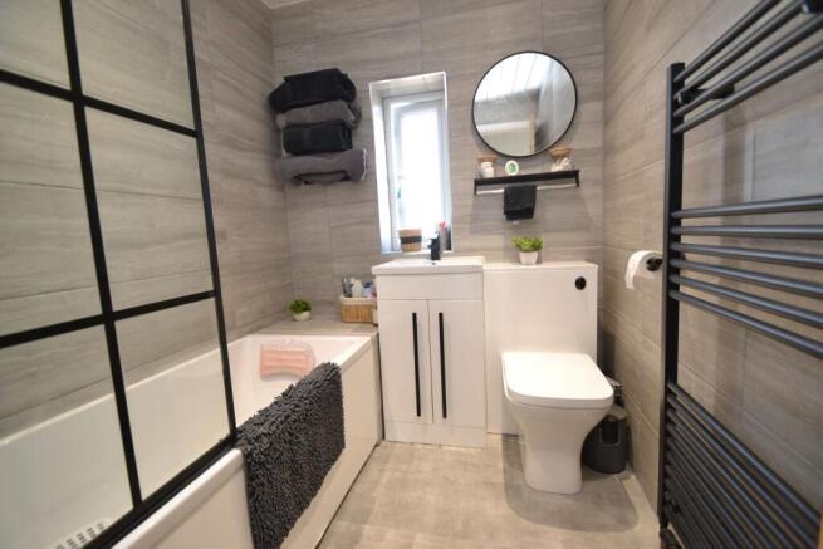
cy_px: 274
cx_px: 412
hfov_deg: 100.4
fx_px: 343
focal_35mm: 15
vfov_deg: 77.4
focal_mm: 10
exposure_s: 1/60
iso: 800
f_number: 3.5
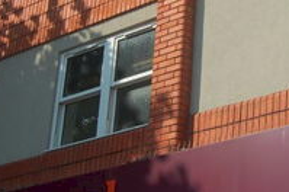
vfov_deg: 14.3
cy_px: 48
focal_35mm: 95
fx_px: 761
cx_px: 212
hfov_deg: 21.3
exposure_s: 1/320
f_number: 9
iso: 200
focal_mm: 18
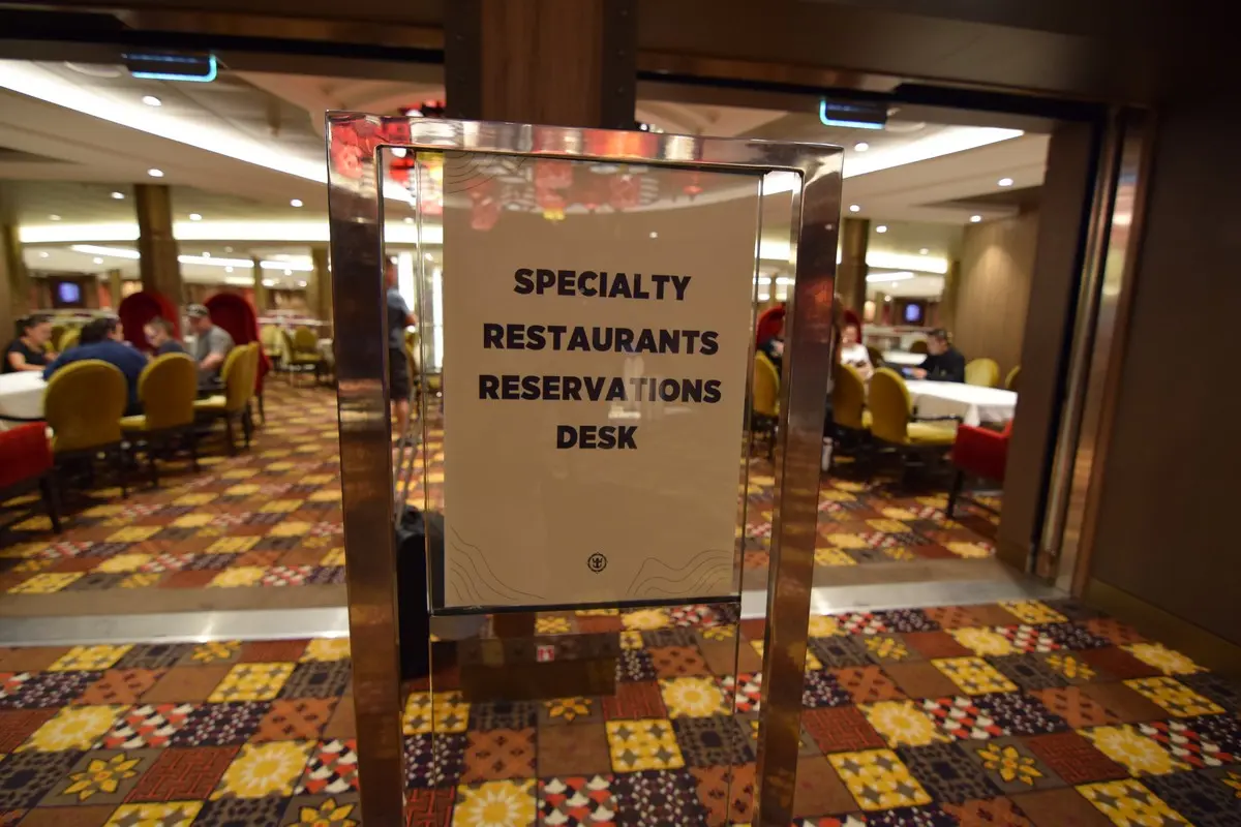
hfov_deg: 95.0
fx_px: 569
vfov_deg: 72.1
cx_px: 620
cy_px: 414
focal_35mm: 16
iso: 1250
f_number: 2.8
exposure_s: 1/60
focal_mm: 11
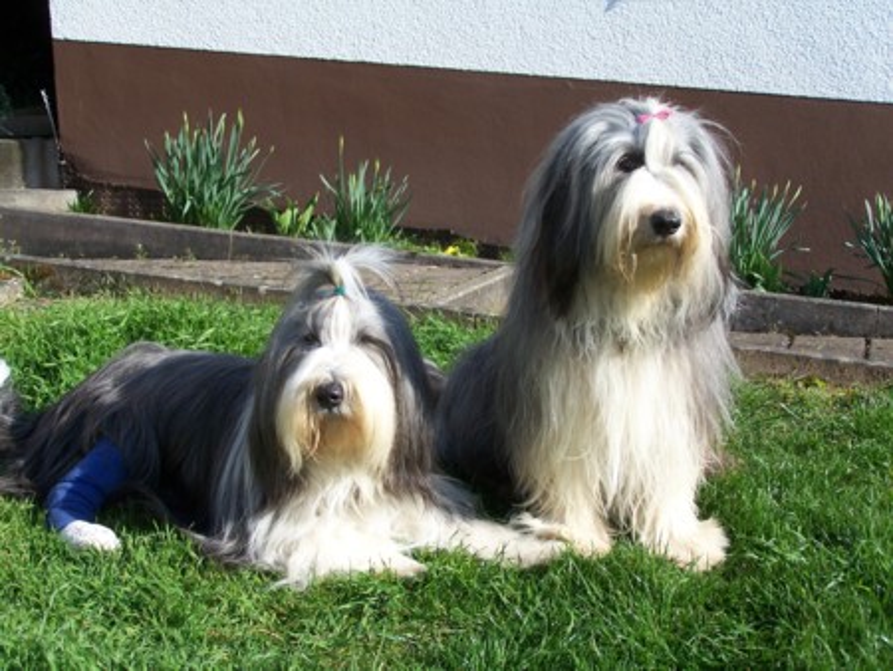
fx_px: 1523
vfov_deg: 24.8
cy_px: 336
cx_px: 446
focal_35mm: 59
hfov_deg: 32.7
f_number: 3.1
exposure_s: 1/640
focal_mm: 9.8
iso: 80
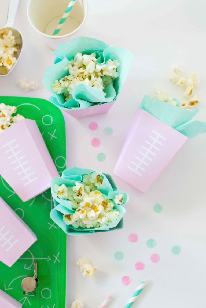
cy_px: 154
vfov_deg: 37.9
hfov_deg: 25.8
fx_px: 451
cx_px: 103
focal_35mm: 52
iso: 200
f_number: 3.5
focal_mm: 35
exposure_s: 1/60
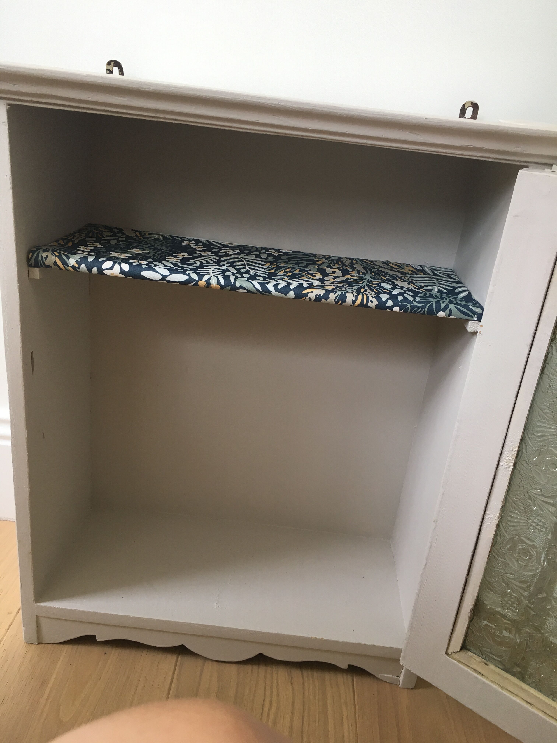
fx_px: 622
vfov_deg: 61.7
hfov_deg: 48.2
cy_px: 372
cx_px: 278
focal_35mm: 29
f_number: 2.2
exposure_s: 1/33
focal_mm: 4.15
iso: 25
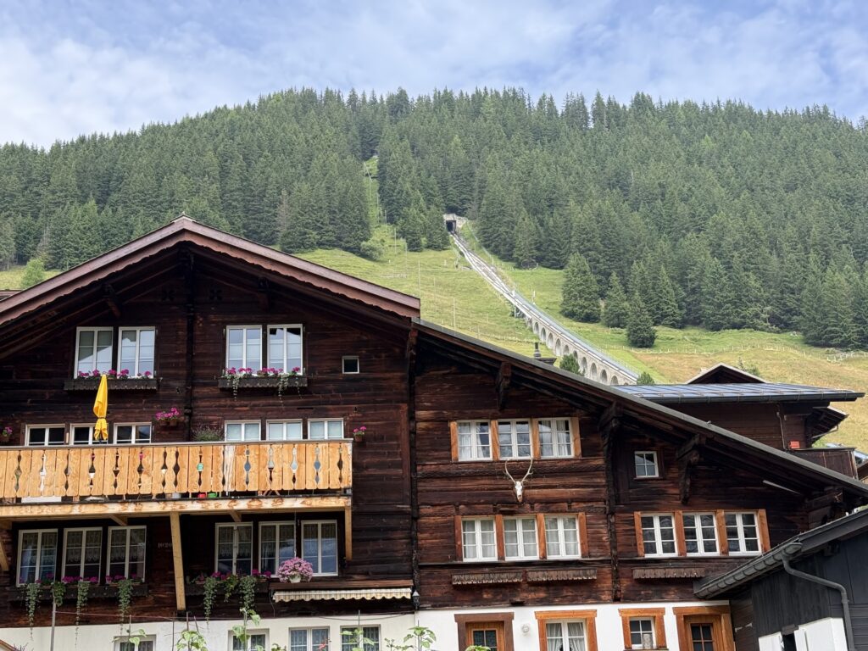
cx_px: 434
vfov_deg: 30.3
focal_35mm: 48
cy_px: 326
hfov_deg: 39.7
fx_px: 1204
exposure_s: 1/669
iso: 64
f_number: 1.78
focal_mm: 6.76
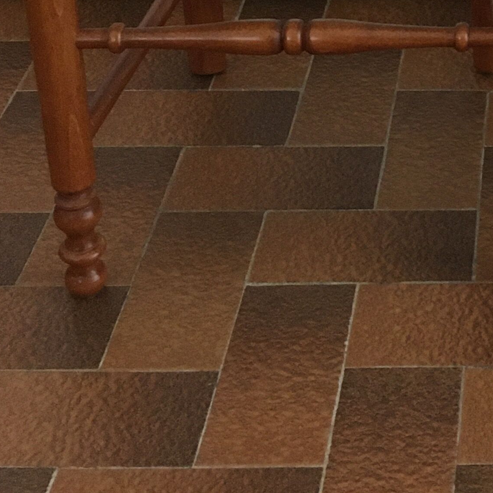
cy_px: -176
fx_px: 1466
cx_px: 604
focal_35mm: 91
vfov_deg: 17.7
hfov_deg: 18.1
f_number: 2.2
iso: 200
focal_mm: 4.15
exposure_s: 1/33
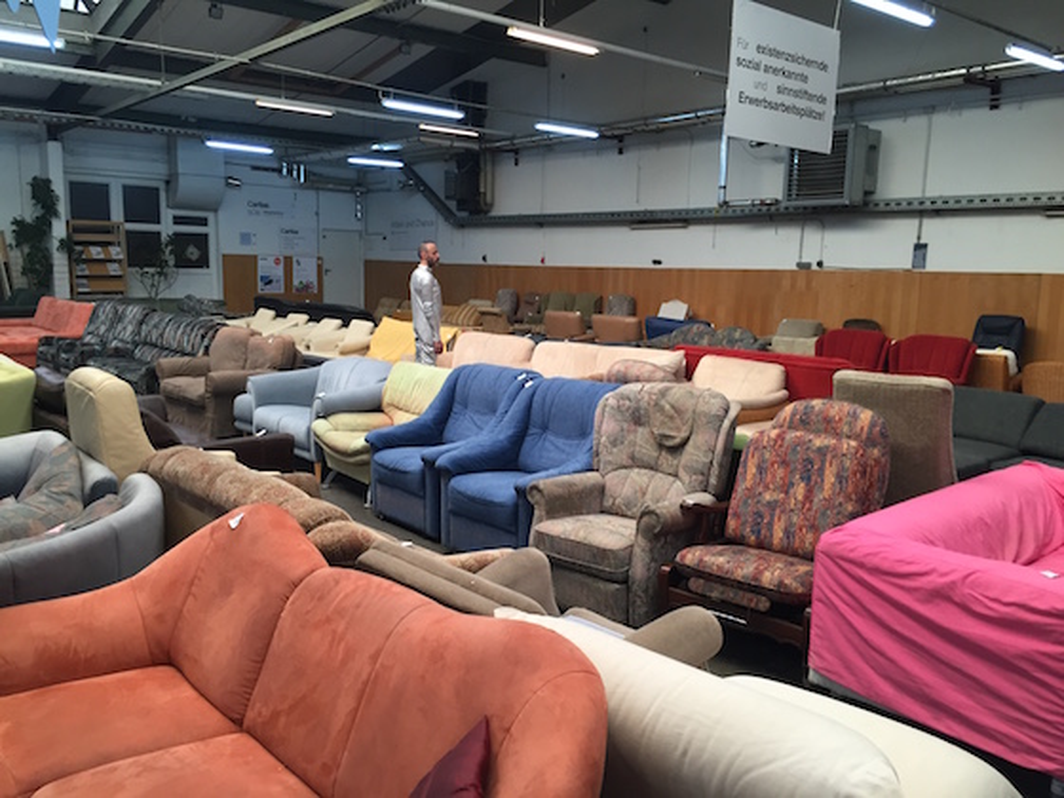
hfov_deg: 61.7
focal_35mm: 29
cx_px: 532
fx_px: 891
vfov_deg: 48.2
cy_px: 399
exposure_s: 1/33
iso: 50
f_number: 2.2
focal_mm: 4.15
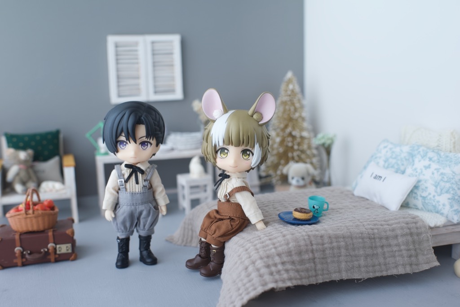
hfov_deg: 48.4
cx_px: 230
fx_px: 511
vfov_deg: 33.4
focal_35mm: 40
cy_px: 154
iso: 360
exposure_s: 1/50
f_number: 5
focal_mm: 40
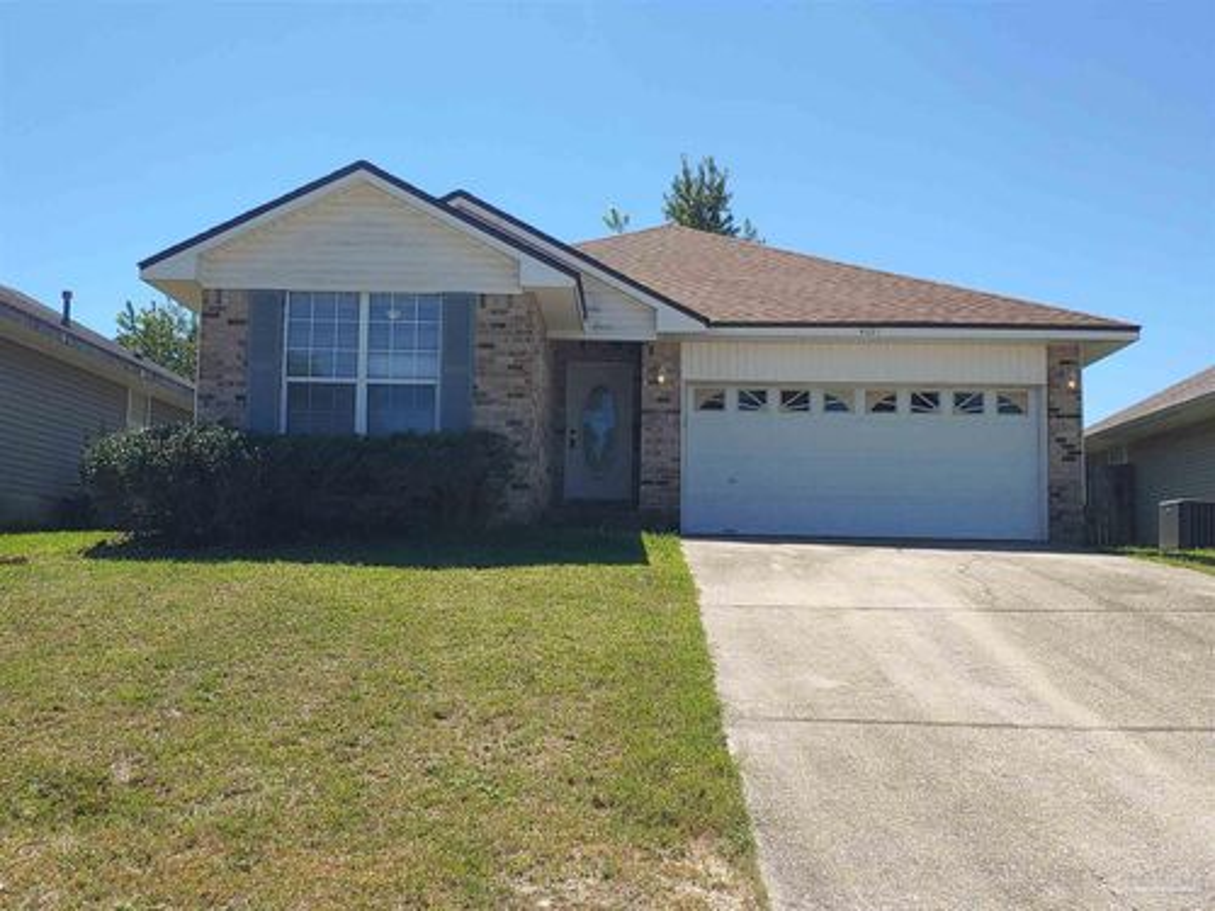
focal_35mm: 35
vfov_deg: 40.7
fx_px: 1228
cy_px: 456
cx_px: 608
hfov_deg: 52.6
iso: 50
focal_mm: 4.23
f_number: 1.5
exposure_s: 1/2778
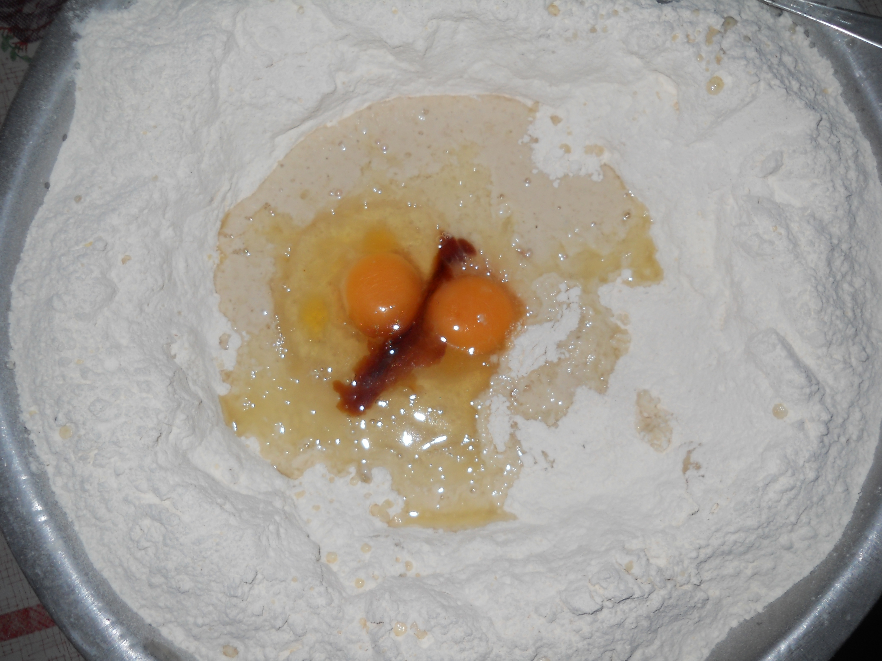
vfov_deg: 35.1
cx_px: 441
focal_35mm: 41
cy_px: 330
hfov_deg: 45.8
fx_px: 1045
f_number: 5.5
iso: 80
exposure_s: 1/30
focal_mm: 6.72
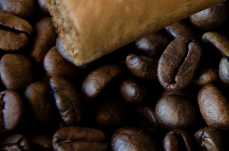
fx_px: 2710
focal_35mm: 427
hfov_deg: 4.8
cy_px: -116
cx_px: 396
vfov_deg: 3.2
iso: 640
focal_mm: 75
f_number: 5.3
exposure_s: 1/50
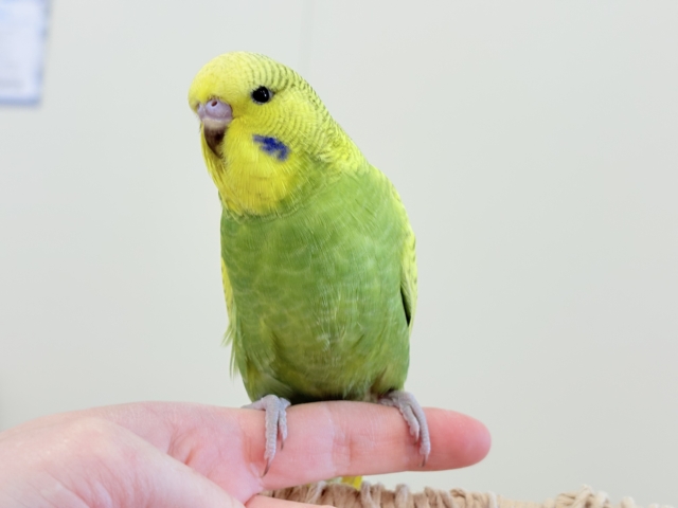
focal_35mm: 52
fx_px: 1018
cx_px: 339
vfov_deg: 28.0
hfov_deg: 36.8
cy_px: 254
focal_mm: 5.96
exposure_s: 1/50
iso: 32
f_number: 1.6
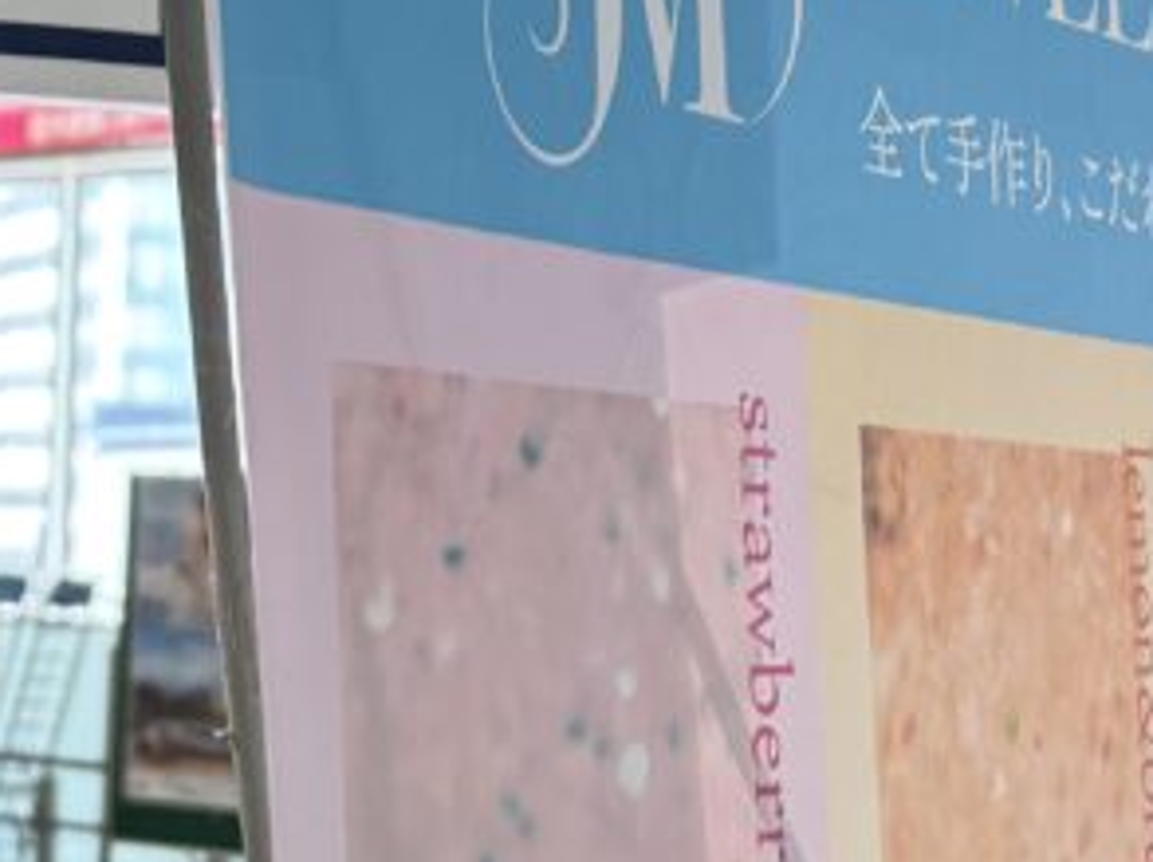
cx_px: 354
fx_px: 3493
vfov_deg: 14.1
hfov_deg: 18.7
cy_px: 461
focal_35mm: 105
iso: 64
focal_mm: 6.76
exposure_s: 1/100
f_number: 1.78
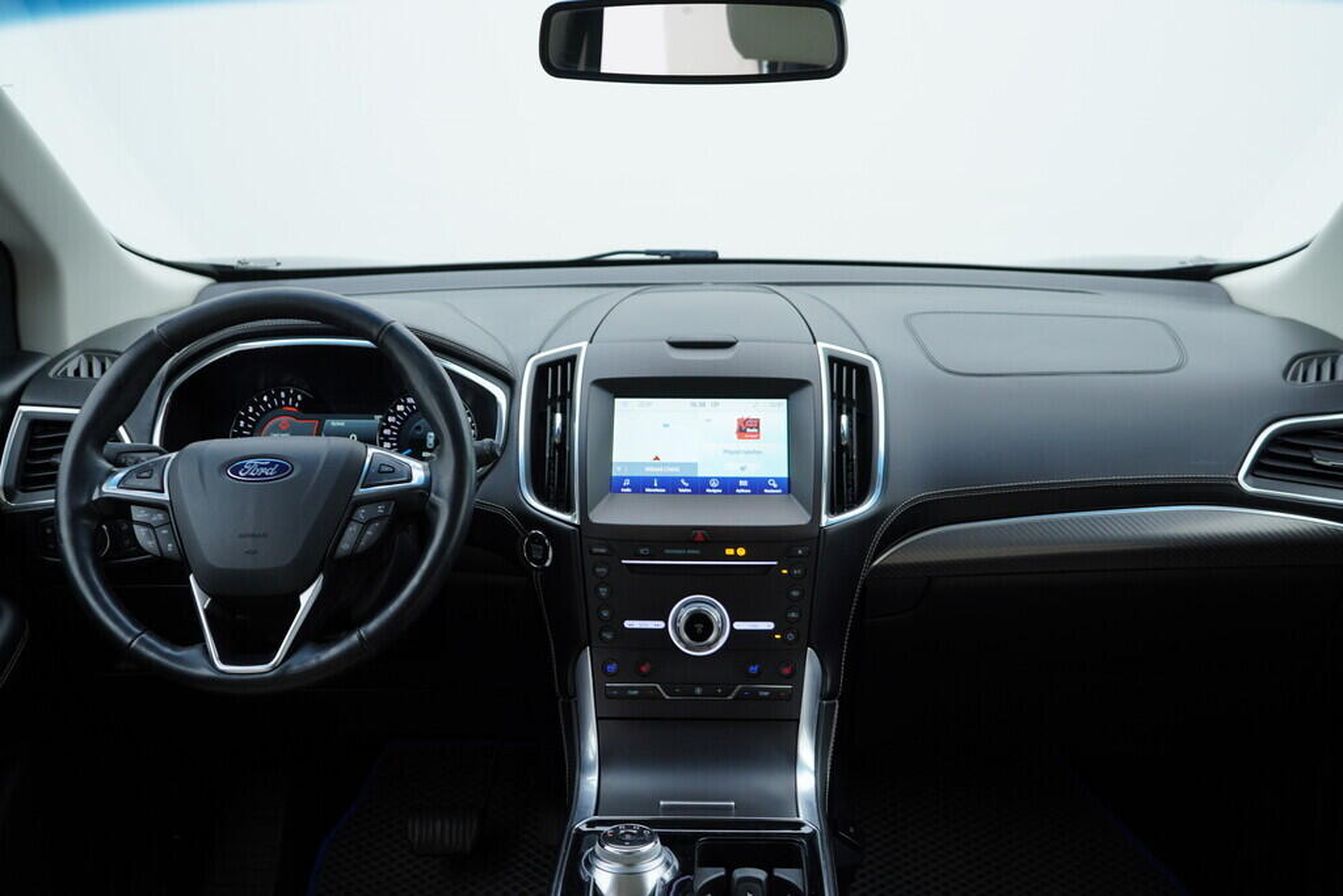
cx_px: 672
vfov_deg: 36.9
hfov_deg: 53.1
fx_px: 1343
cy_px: 448
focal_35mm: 36
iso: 125
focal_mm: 24
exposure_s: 1/50
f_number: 3.2
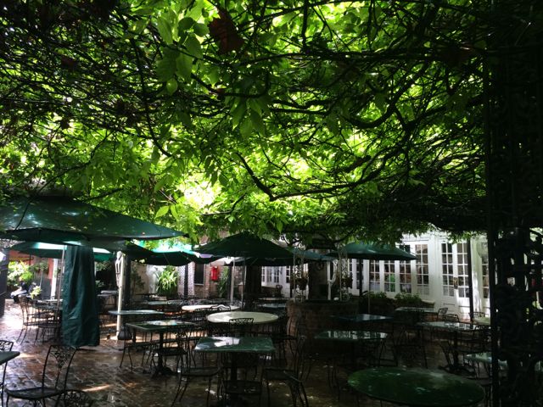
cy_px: 204
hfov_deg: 60.0
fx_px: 471
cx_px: 272
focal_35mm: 30
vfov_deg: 46.8
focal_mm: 4.12
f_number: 2.2
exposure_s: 1/120
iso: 64
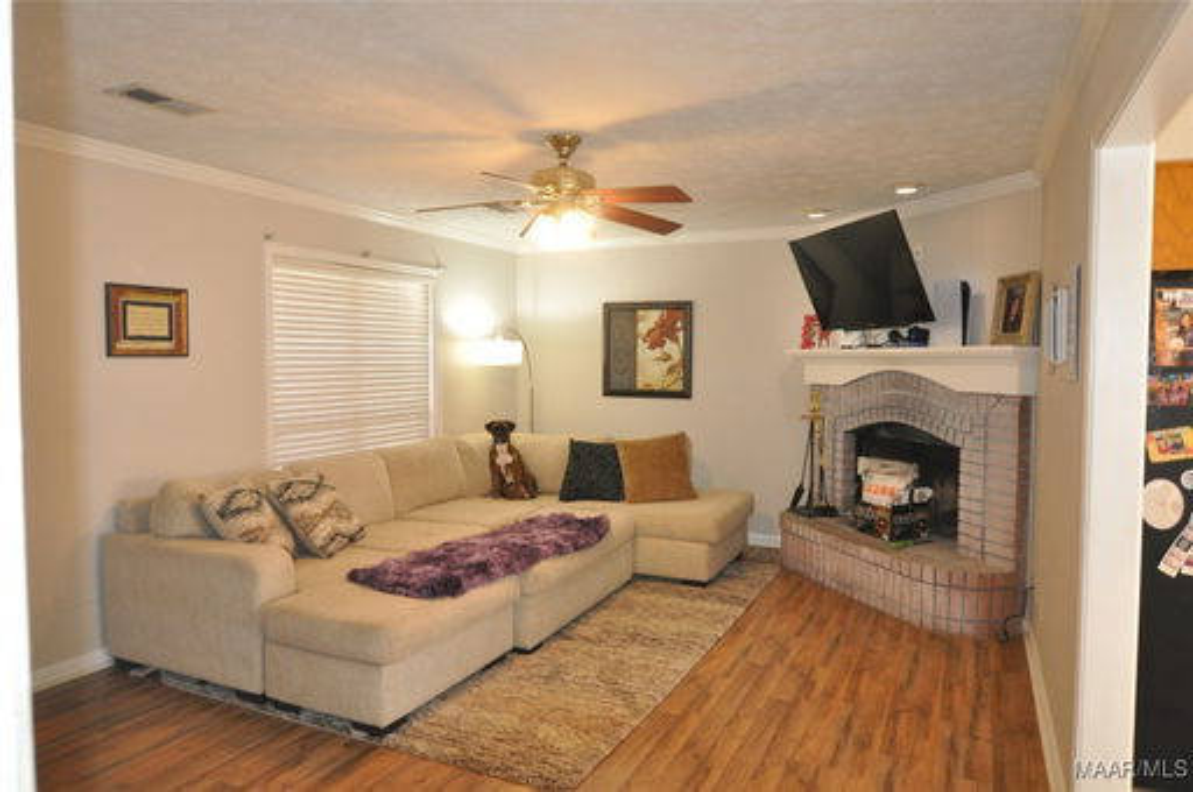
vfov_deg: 56.0
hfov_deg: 77.4
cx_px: 596
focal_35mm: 22
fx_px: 745
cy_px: 396
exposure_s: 1/100
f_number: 2.8
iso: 800
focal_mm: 15
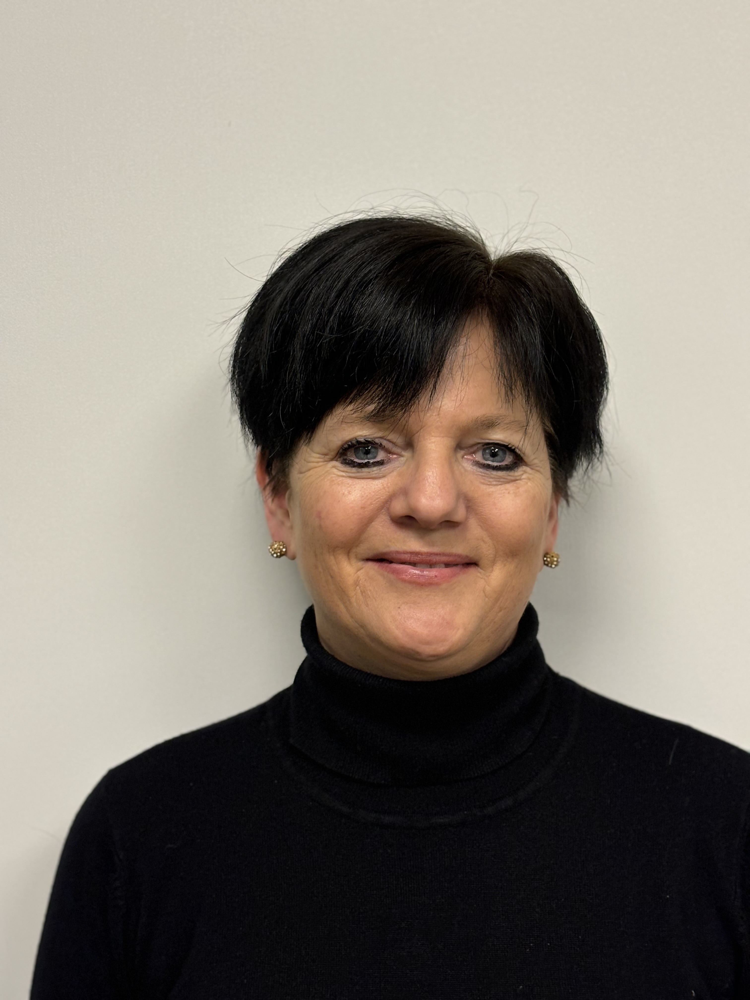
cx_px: 375
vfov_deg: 36.8
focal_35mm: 52
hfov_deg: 28.0
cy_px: 500
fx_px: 1502
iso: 200
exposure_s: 1/40
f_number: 1.6
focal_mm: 5.96
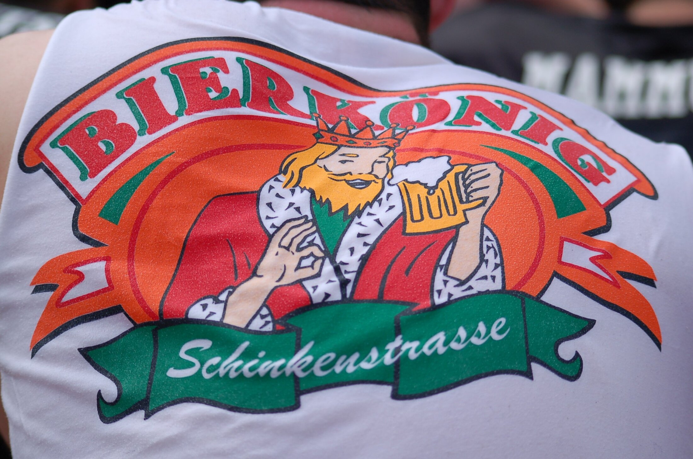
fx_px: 2017
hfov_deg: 19.5
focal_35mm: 105
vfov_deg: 13.0
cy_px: 230
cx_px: 346
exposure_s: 1/1000
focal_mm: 70
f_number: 4
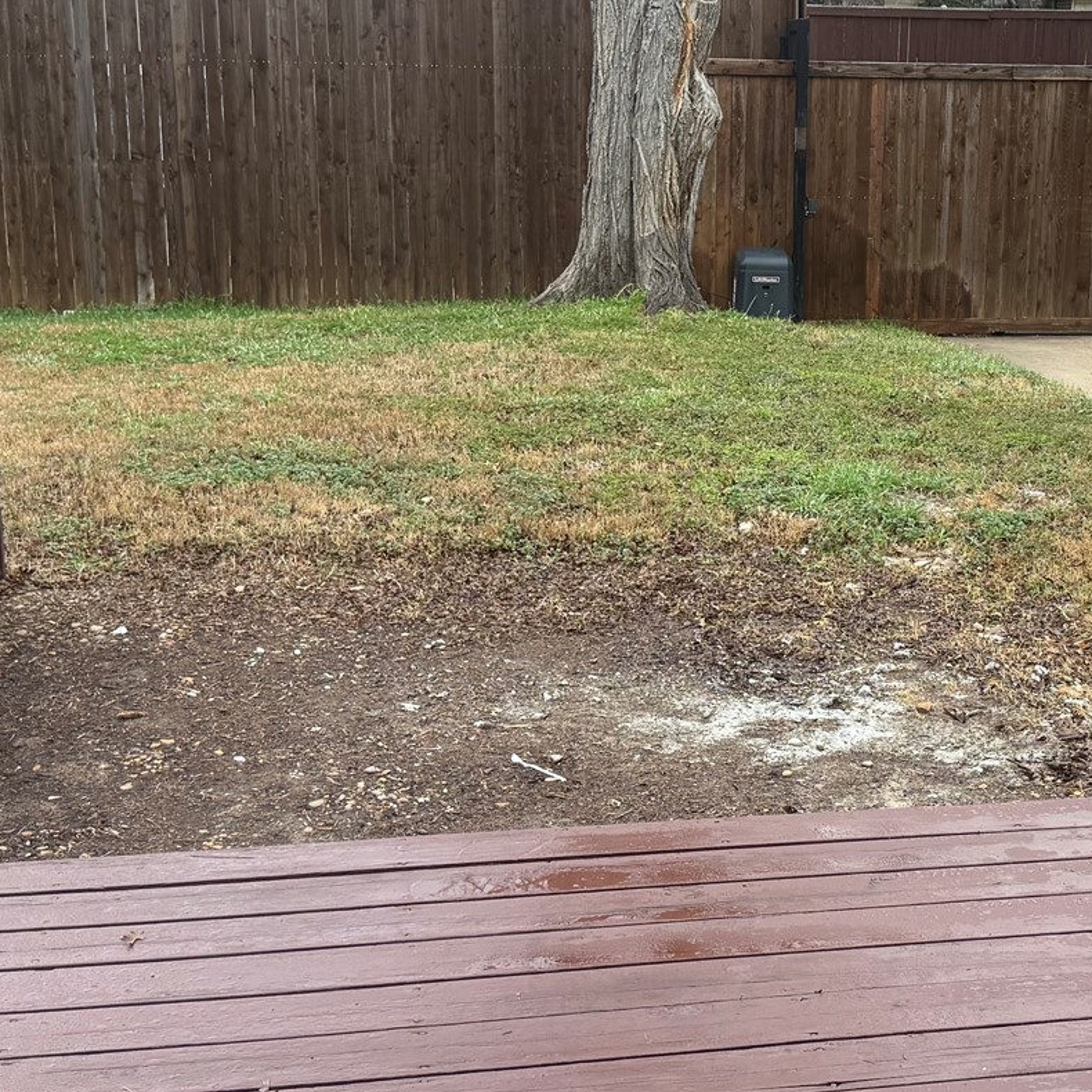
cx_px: 799
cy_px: 478
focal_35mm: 55
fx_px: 1963
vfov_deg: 31.1
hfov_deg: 30.6
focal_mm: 6.76
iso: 100
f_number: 1.78
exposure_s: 1/360
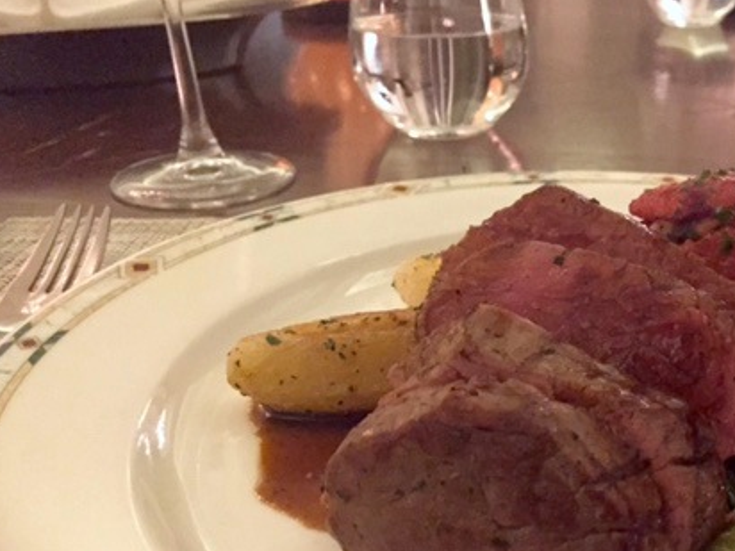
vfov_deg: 32.0
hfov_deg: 40.8
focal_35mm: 45
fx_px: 955
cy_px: 357
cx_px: 558
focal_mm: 4.15
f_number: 2.2
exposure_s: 1/15
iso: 2000
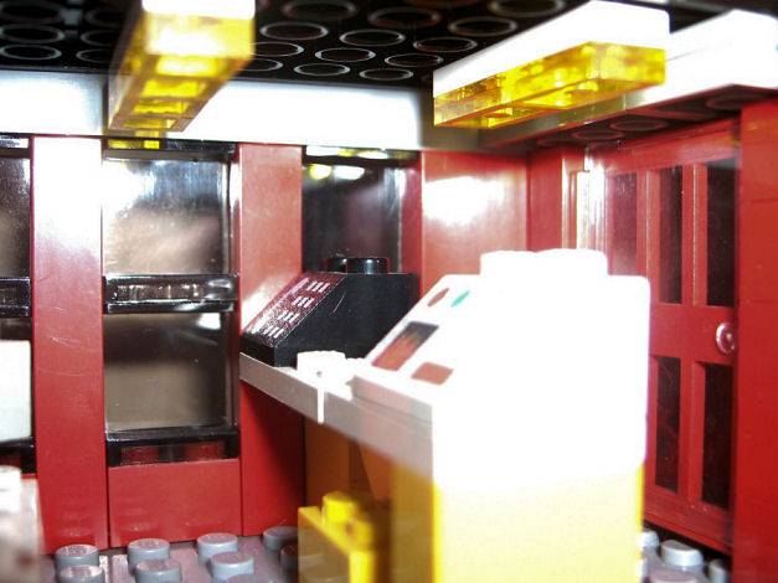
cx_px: 389
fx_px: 876
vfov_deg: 36.8
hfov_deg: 47.9
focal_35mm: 39
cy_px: 292
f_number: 4.8
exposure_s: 1/60
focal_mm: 8
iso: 100
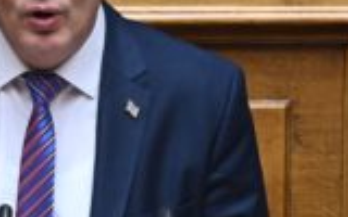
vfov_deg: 1.0
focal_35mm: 1296
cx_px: 139
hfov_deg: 1.6
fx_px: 12291
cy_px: 219
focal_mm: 330
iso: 3600
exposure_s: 1/250
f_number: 6
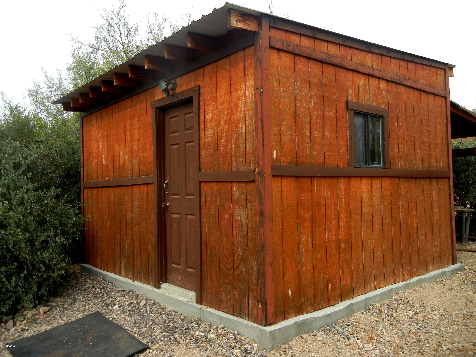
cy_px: 178
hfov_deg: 60.0
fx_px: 413
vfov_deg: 46.8
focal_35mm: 30
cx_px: 238
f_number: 3.5
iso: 160
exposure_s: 1/658
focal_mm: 5.4
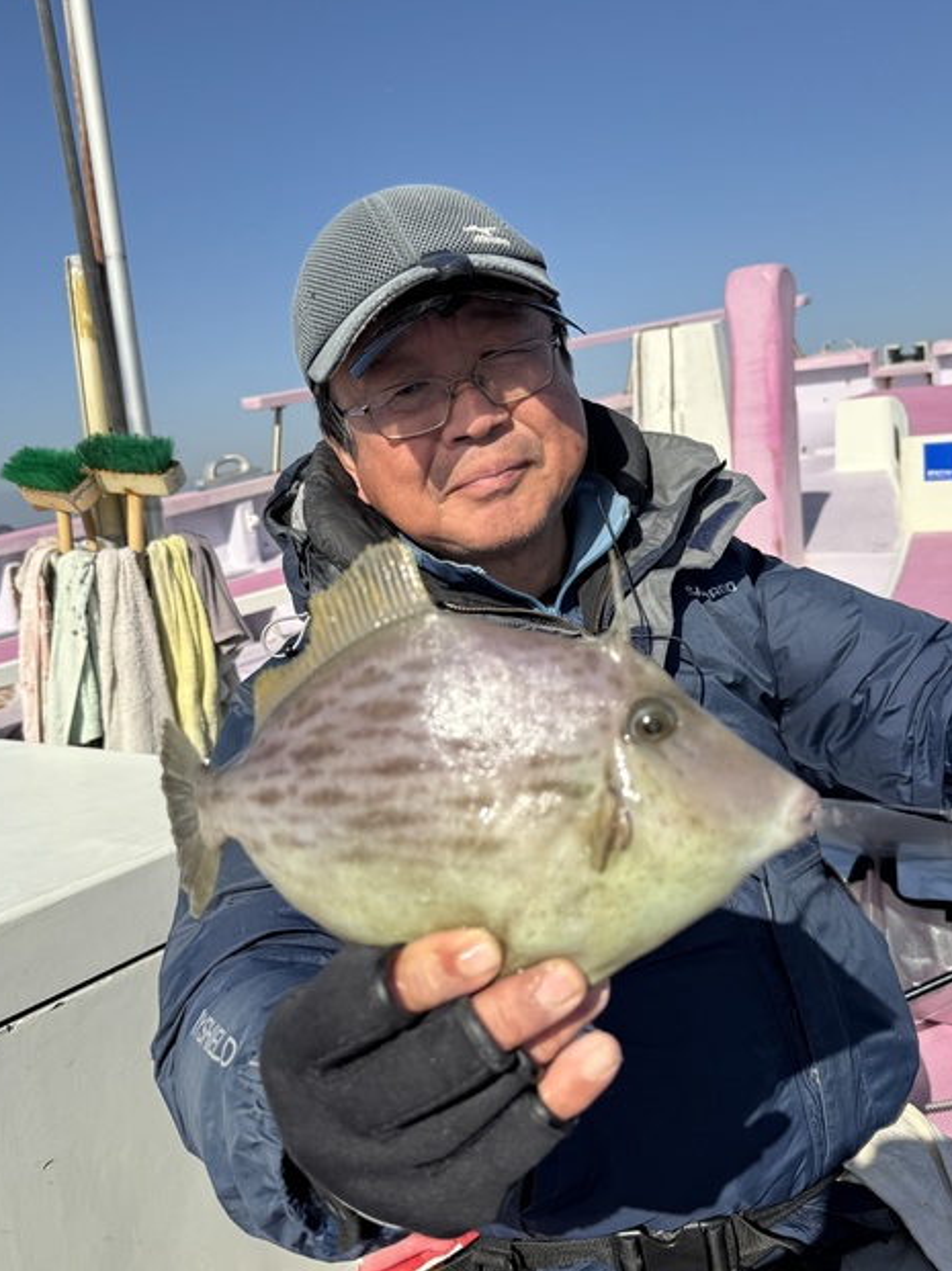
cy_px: 655
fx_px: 1211
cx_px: 495
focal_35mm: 33
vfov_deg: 55.4
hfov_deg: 42.9
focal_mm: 6.76
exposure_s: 1/5814
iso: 80
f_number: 1.78
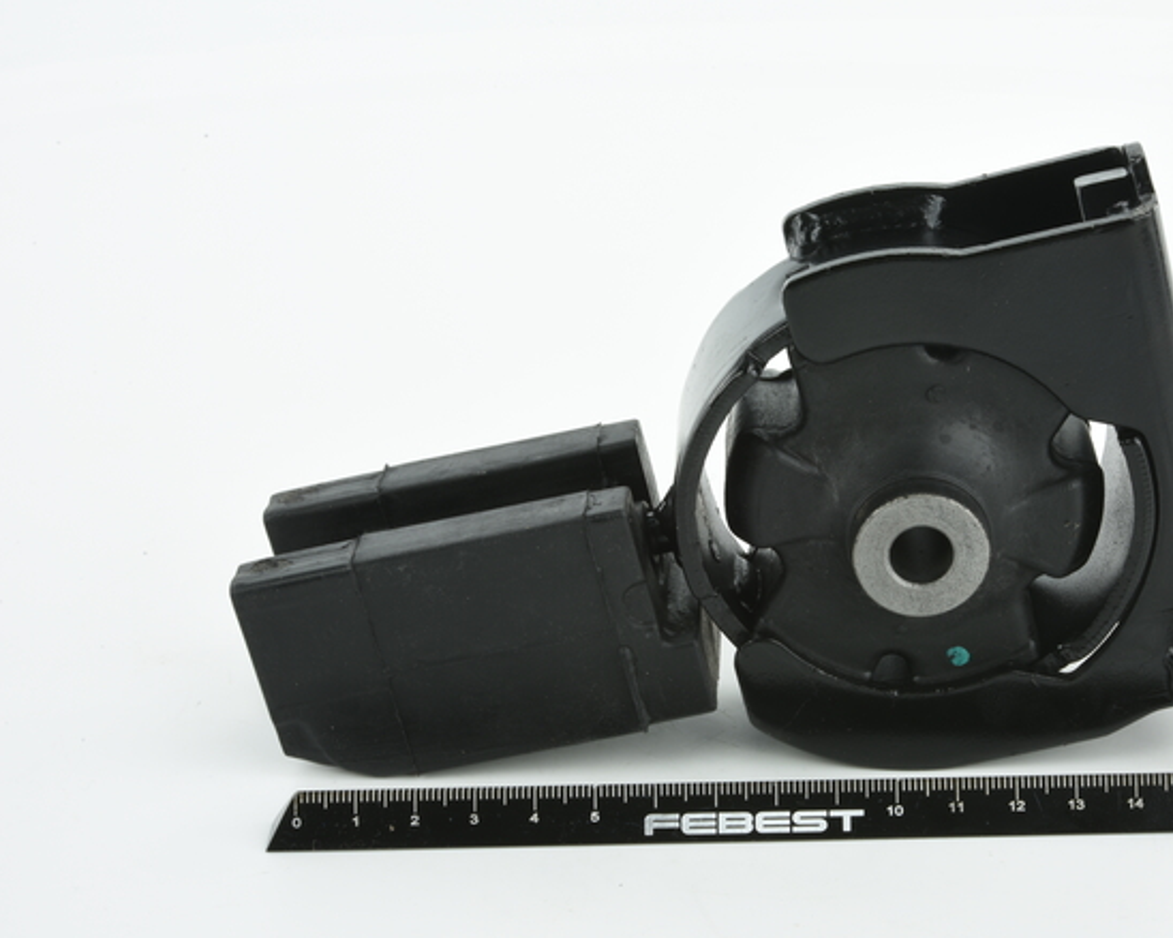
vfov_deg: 20.7
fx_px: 2568
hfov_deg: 25.6
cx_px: 741
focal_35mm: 74
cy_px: 512
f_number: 29
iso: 64
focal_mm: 60
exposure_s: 1/2
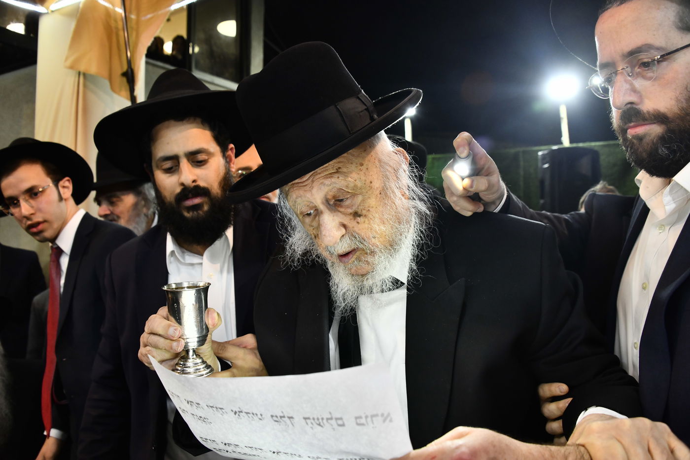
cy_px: 230
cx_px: 345
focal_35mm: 28
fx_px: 537
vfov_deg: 46.4
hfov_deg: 65.5
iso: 1250
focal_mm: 28
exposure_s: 1/160
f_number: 5.6
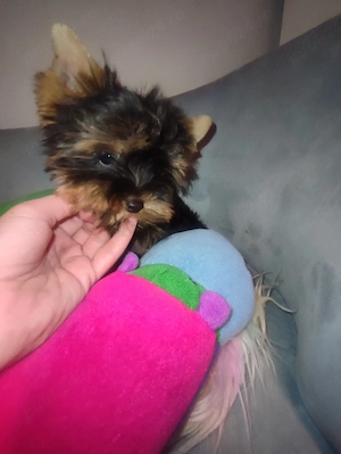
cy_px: 227
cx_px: 170
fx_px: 210
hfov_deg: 78.2
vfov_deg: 94.4
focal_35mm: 16
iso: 408
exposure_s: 1/33
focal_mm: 1.65
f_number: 2.2
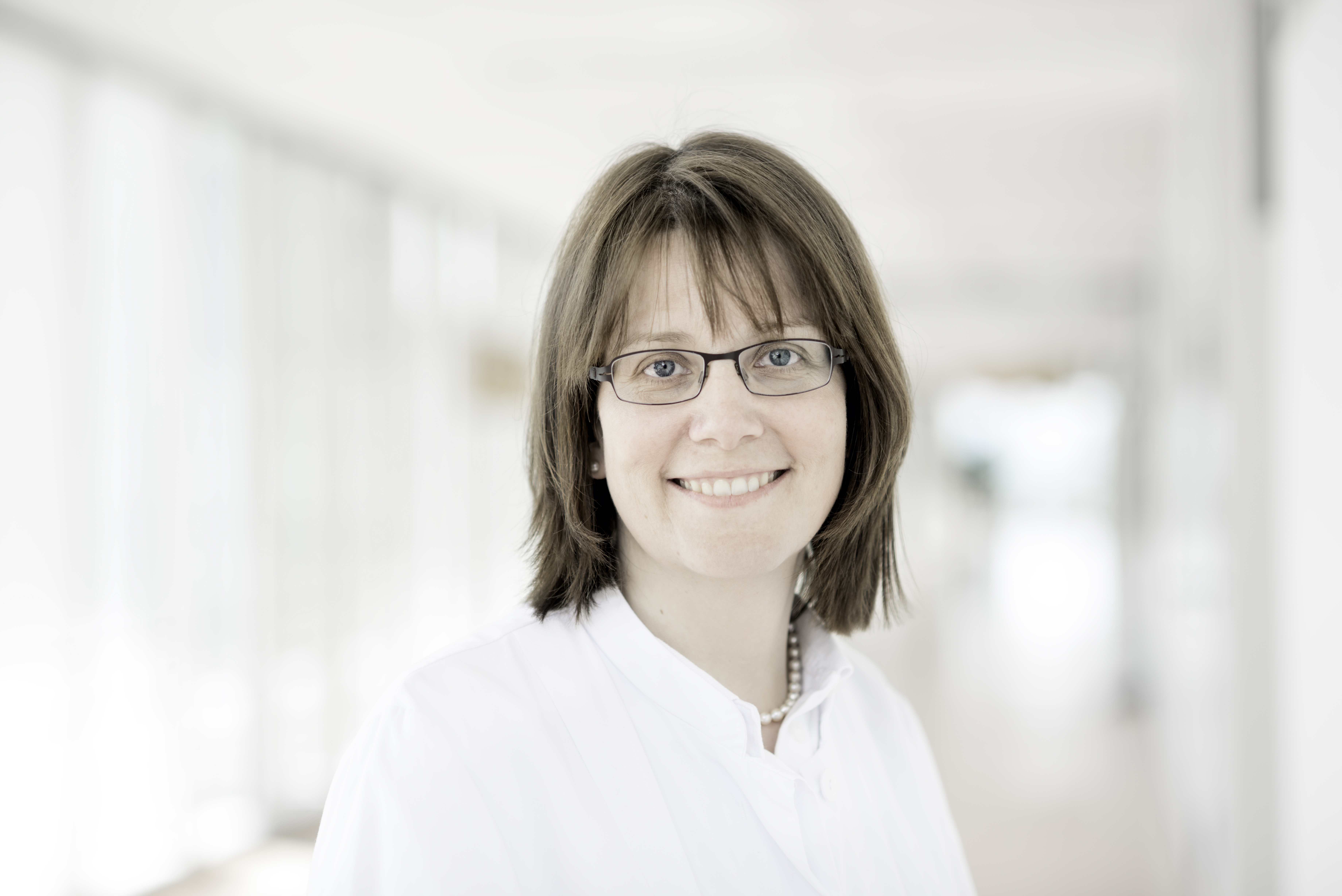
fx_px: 3169
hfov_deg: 23.9
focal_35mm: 85
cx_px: 671
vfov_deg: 16.1
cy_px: 448
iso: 64
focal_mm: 85
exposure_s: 1/250
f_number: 2.2
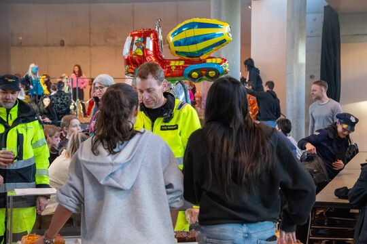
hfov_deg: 23.4
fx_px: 887
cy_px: 122
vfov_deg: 15.7
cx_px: 184
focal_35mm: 87
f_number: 5
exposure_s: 1/125
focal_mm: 58
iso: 3200
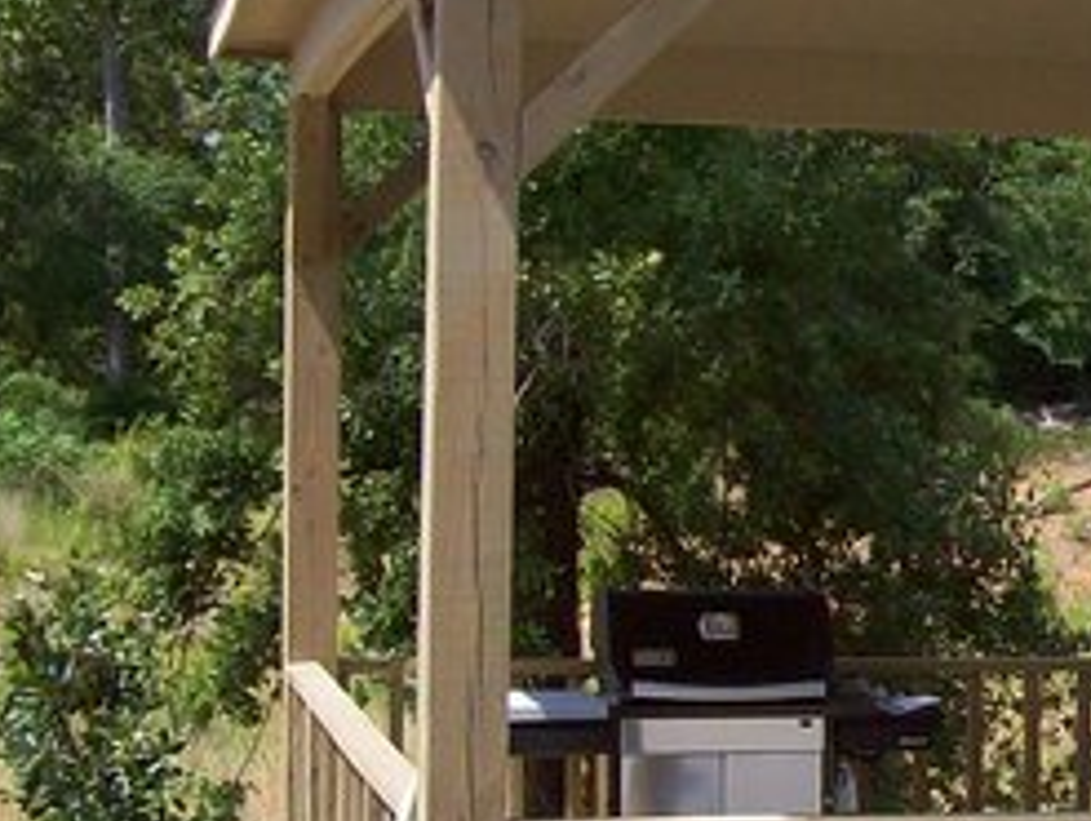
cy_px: 466
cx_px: 1437
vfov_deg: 12.7
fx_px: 3691
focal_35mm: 117
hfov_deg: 15.9
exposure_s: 1/421
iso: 80
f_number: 4.8
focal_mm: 6
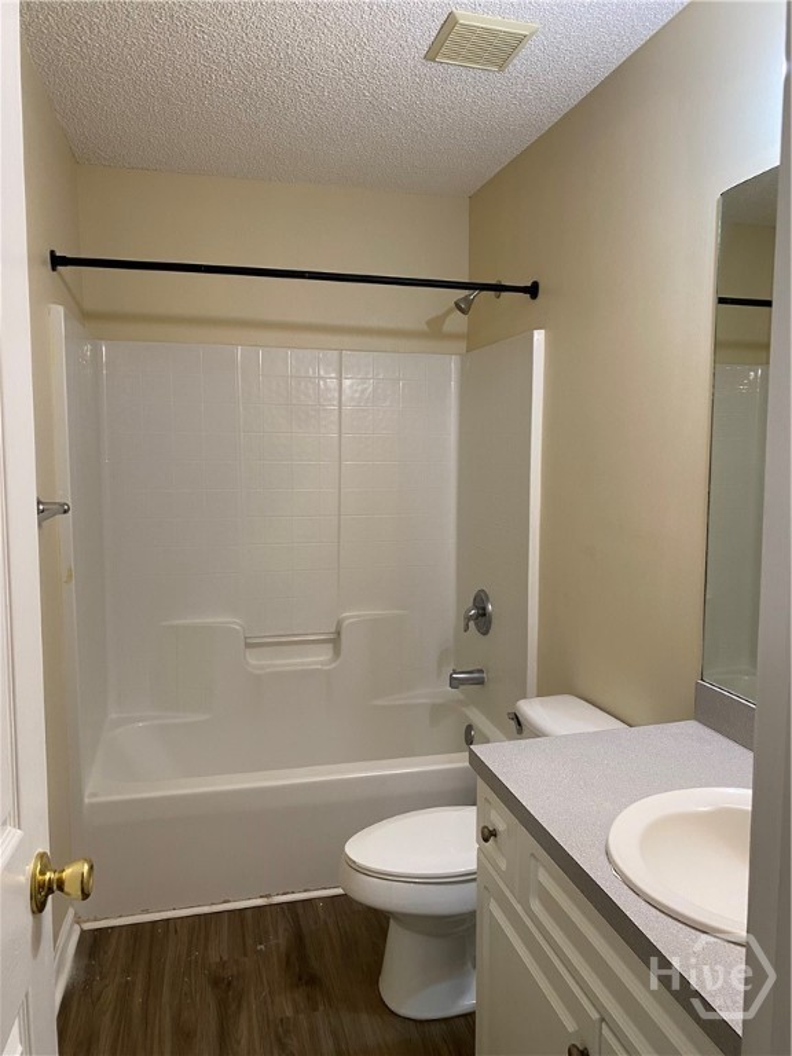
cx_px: 396
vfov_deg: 67.3
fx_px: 793
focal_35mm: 26
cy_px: 528
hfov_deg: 53.1
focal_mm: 4.25
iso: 125
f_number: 1.8
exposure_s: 1/60
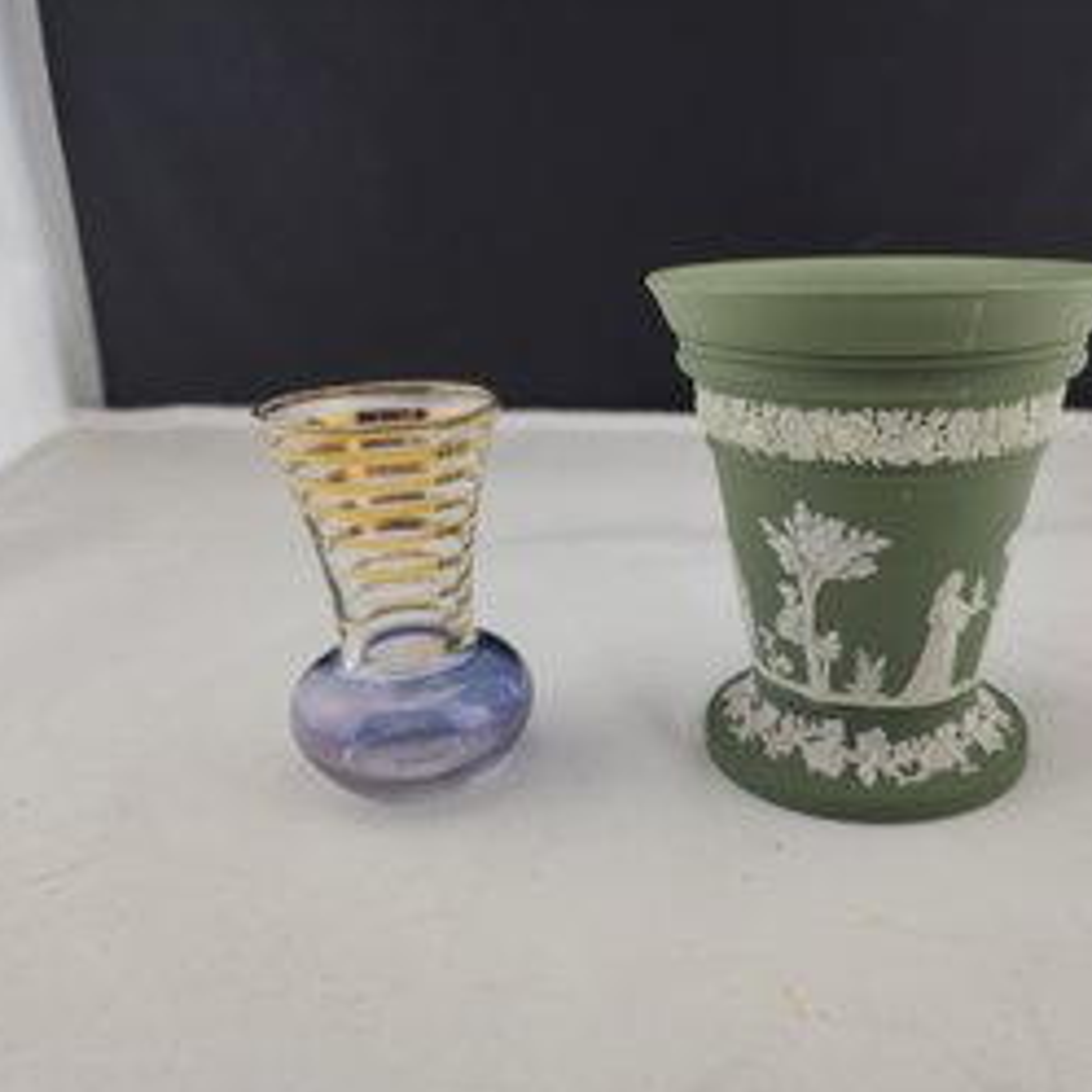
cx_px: 721
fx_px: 999
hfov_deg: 56.2
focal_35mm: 28
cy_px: 550
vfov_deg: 57.3
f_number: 1.8
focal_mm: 6.4
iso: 12
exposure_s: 1/221
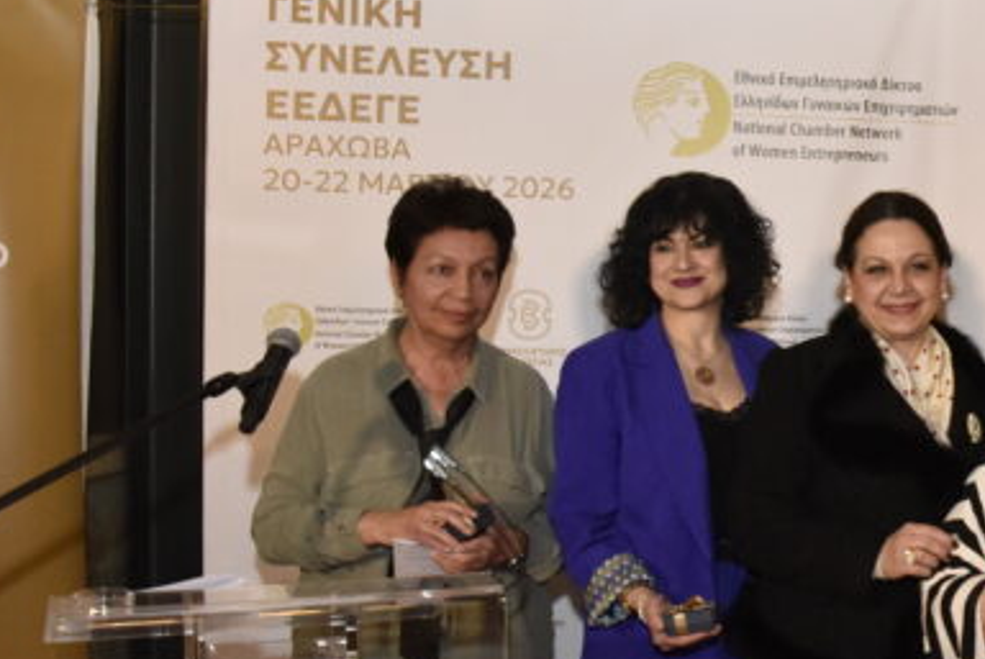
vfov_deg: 21.3
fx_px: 1753
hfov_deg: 28.2
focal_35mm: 64
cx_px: 1121
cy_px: 405
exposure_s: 1/200
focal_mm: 24
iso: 2500
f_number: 4
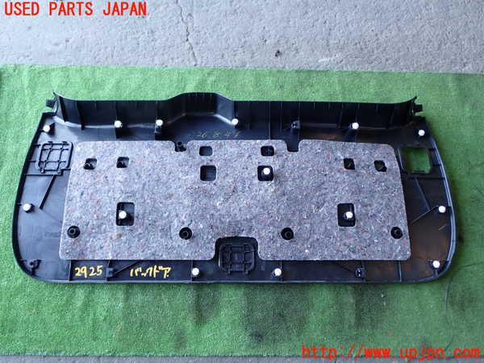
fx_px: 419
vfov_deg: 46.8
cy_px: 182
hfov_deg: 60.0
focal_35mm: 30
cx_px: 242
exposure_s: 1/60
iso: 200
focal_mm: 5.4
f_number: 2.3
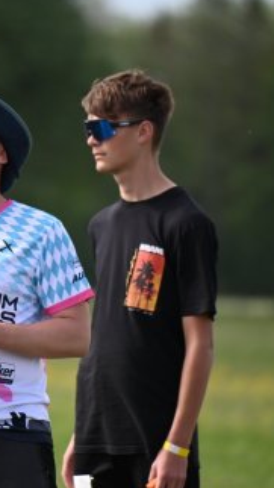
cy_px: 244
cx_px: -31
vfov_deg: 3.3
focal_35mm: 648
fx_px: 8374
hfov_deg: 1.9
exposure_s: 1/2000
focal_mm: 400
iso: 1000
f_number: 6.3
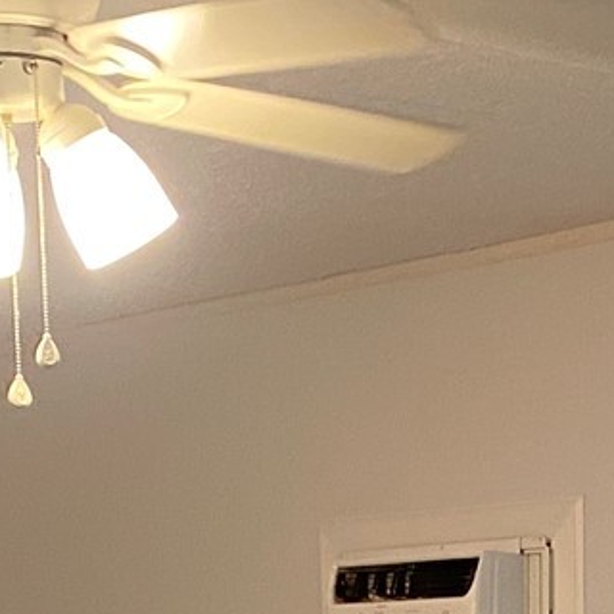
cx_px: 593
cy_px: 1287
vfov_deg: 11.3
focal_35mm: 138
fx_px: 2769
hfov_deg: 12.5
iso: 160
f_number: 1.8
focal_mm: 4.25
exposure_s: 1/60
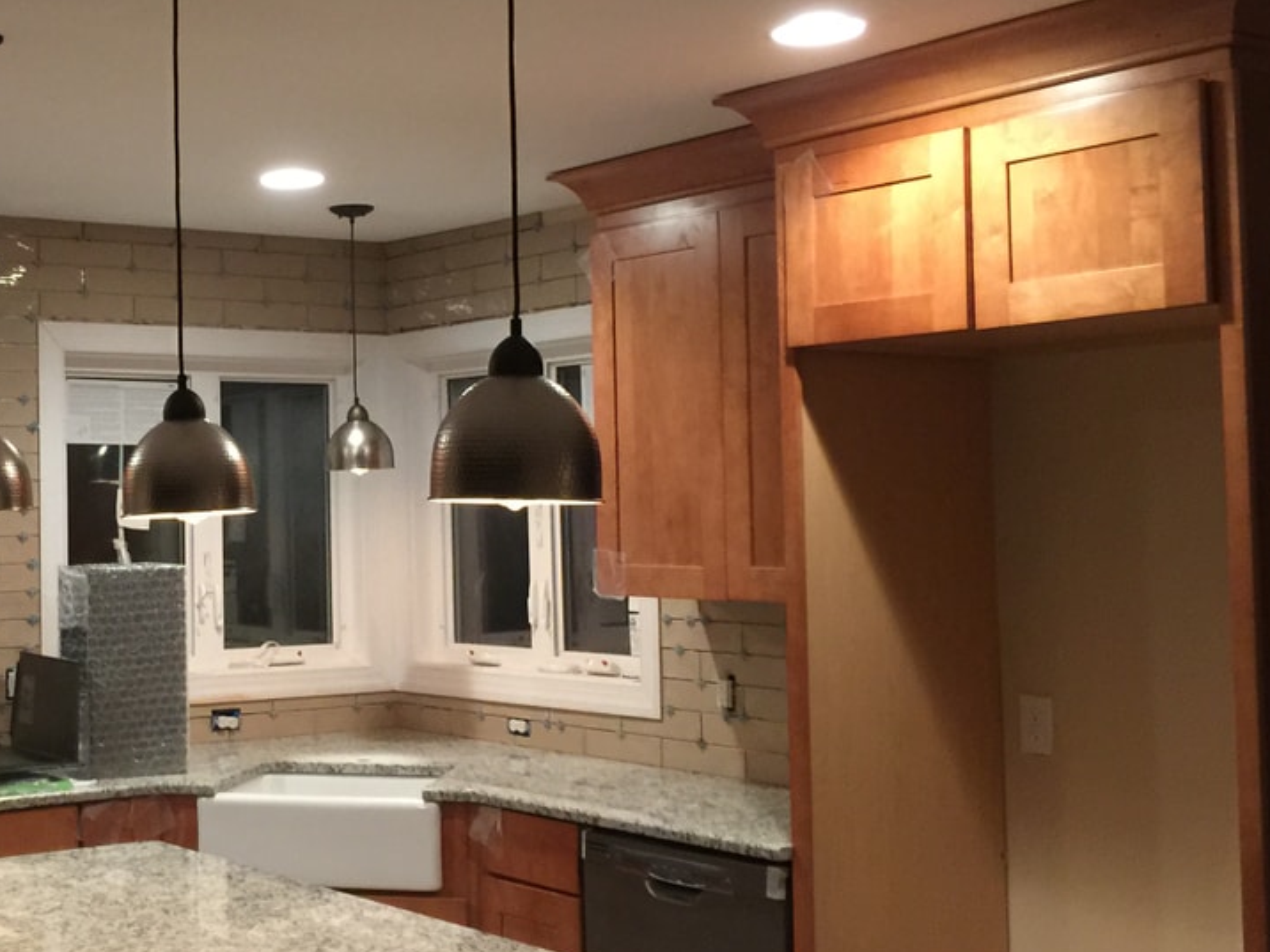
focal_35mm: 54
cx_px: 265
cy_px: 445
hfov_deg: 34.5
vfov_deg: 27.0
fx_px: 1981
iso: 125
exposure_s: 1/15
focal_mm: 4.15
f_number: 2.2
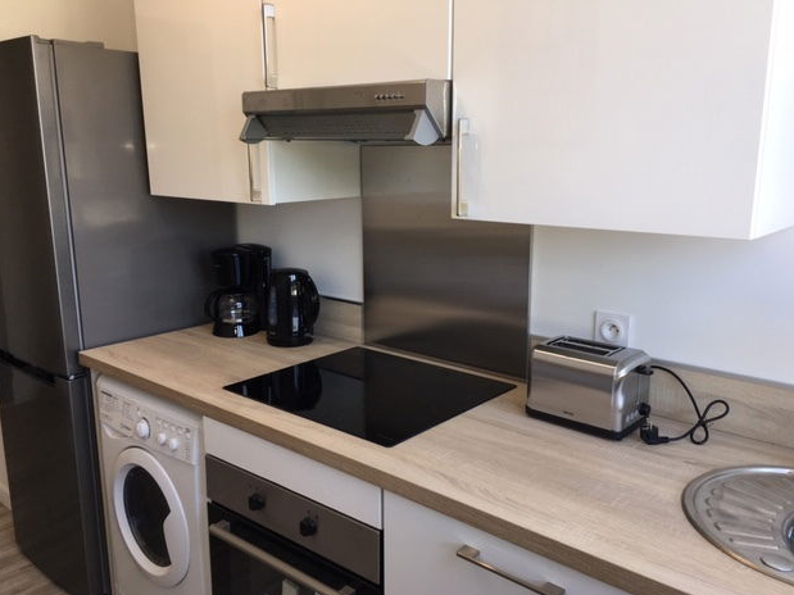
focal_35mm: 30
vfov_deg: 46.8
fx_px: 688
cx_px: 395
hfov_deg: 60.0
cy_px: 305
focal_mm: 4.15
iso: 25
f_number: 2.2
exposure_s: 1/50
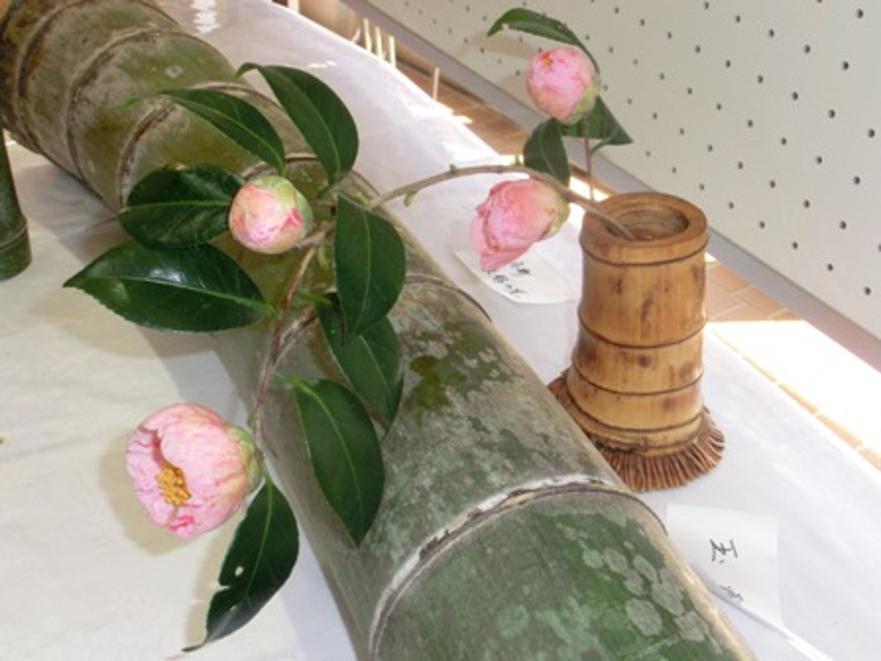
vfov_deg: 32.9
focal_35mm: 44
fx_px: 1120
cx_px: 440
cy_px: 330
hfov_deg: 42.9
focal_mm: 7.87
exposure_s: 1/60
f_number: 4.2
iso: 200
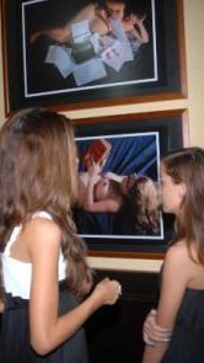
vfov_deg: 47.4
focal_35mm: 43
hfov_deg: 27.4
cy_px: 183
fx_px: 413
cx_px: 152
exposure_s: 1/60
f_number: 6.3
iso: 500
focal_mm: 18
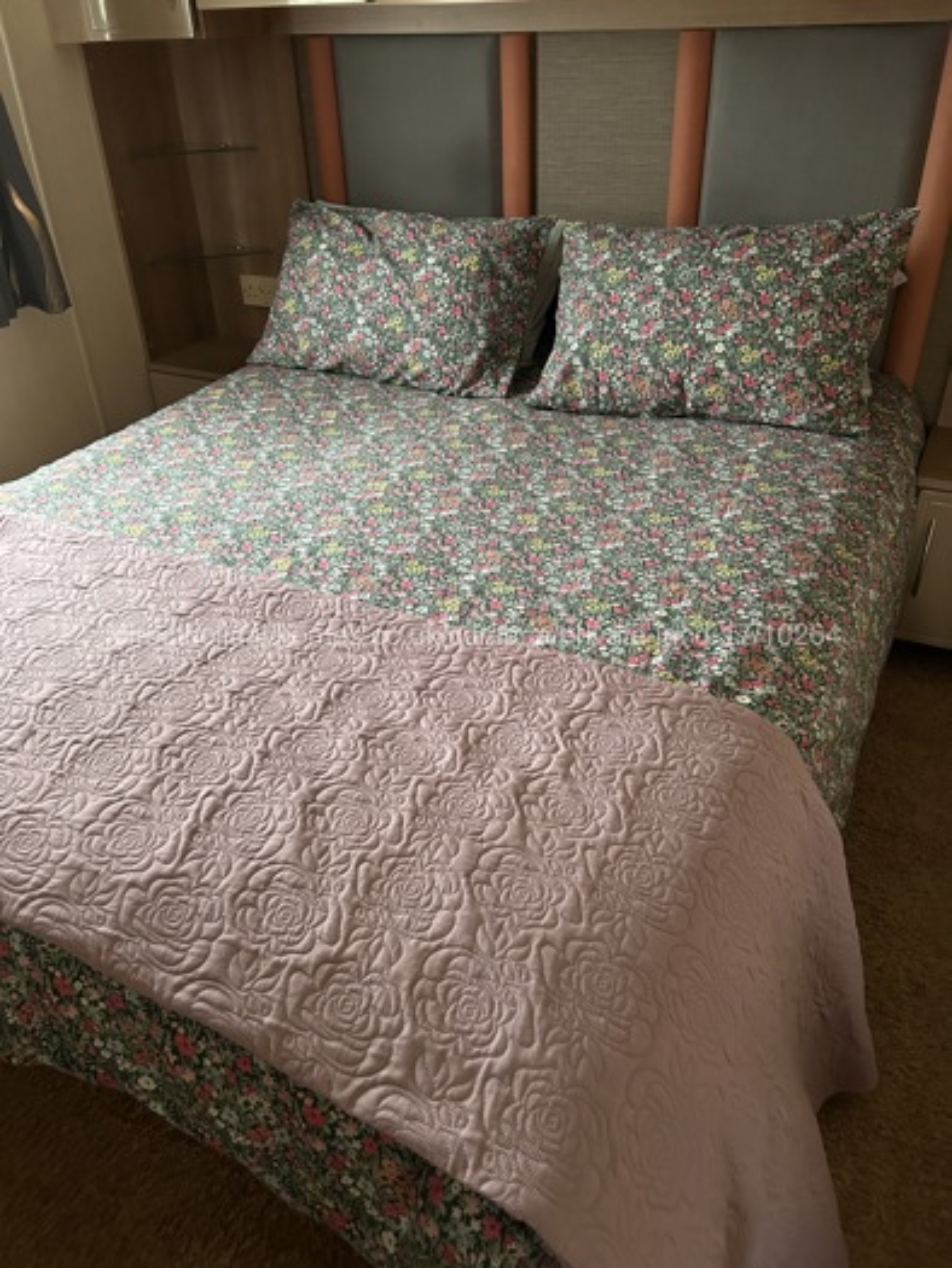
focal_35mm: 26
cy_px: 634
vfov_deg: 67.3
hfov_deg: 53.1
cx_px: 476
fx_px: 953
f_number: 1.5
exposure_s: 1/41
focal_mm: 5.7
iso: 500
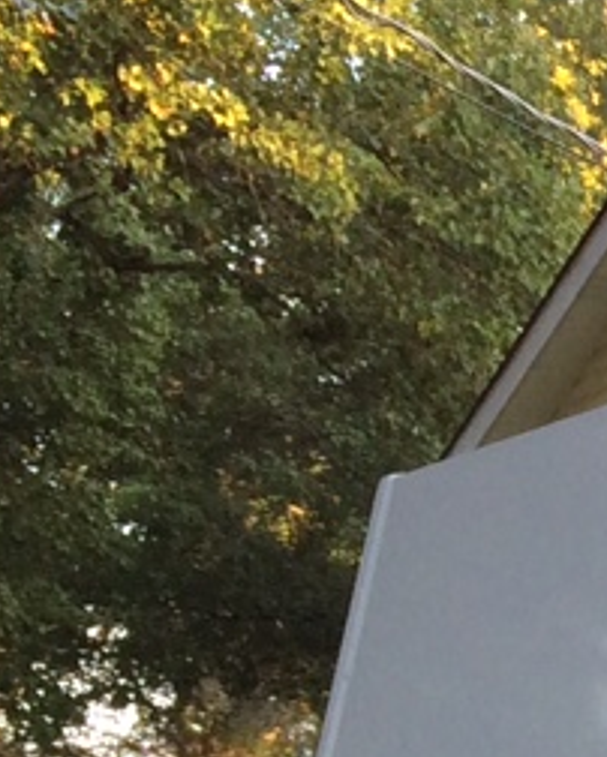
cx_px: 2118
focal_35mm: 183
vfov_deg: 9.9
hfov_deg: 7.1
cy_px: 1409
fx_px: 4105
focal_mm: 4.15
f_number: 2.2
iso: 40
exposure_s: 1/60
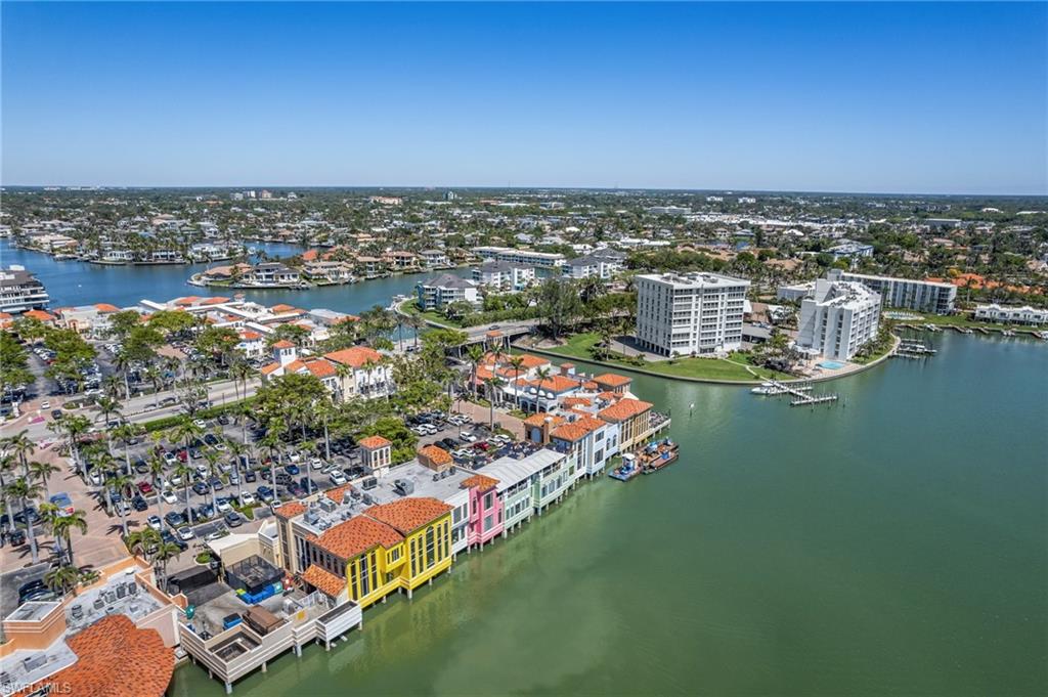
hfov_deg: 78.6
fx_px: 640
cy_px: 348
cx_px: 524
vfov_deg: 57.1
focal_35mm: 22
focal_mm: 8.38
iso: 100
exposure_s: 1/2000
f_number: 2.8
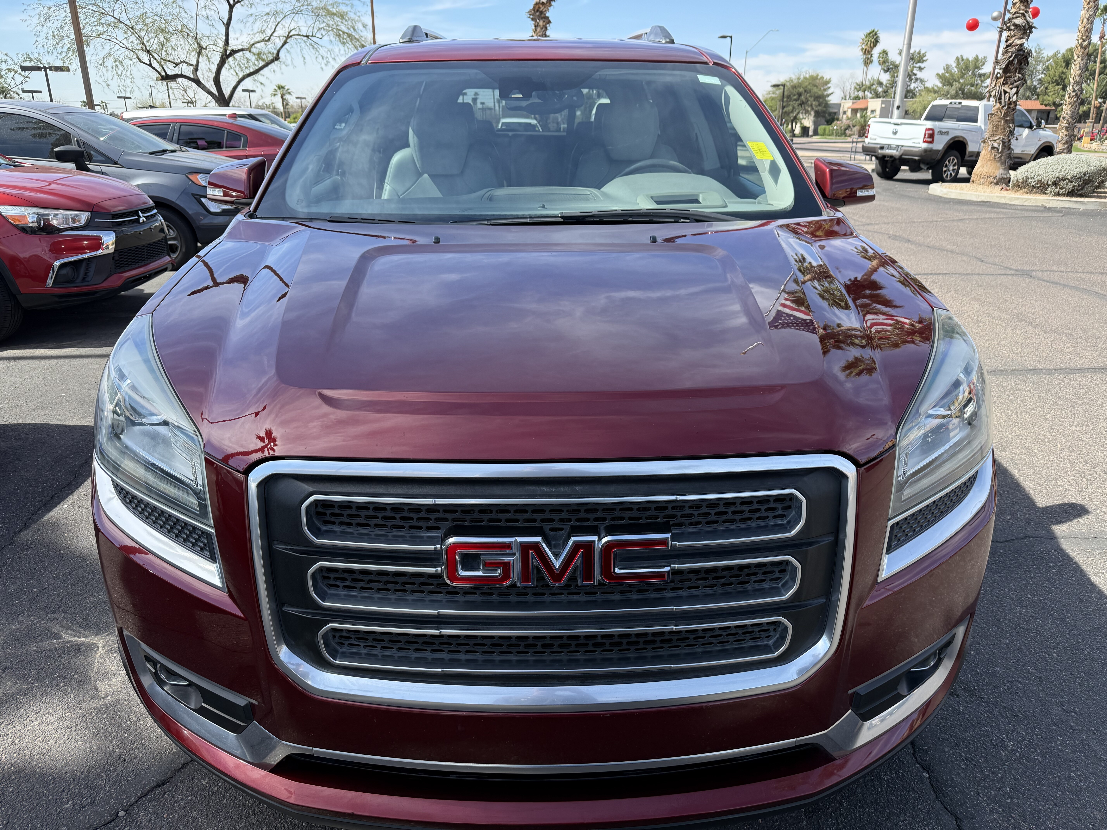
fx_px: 768
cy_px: 415
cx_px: 554
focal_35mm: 24
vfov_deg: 56.8
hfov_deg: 71.6
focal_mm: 6.76
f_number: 1.78
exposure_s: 1/1727
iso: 100
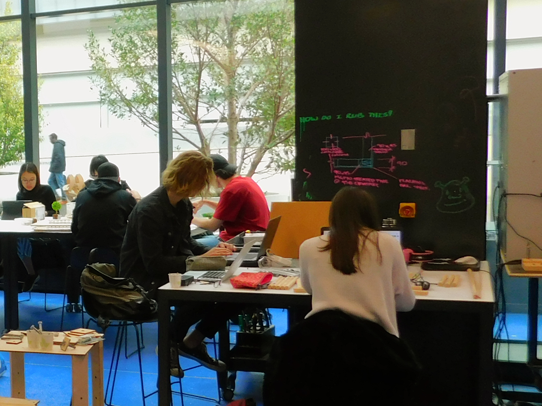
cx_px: -144
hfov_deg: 26.5
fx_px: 987
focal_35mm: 63
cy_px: 241
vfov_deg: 23.3
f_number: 3
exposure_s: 1/50
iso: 125
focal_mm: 4
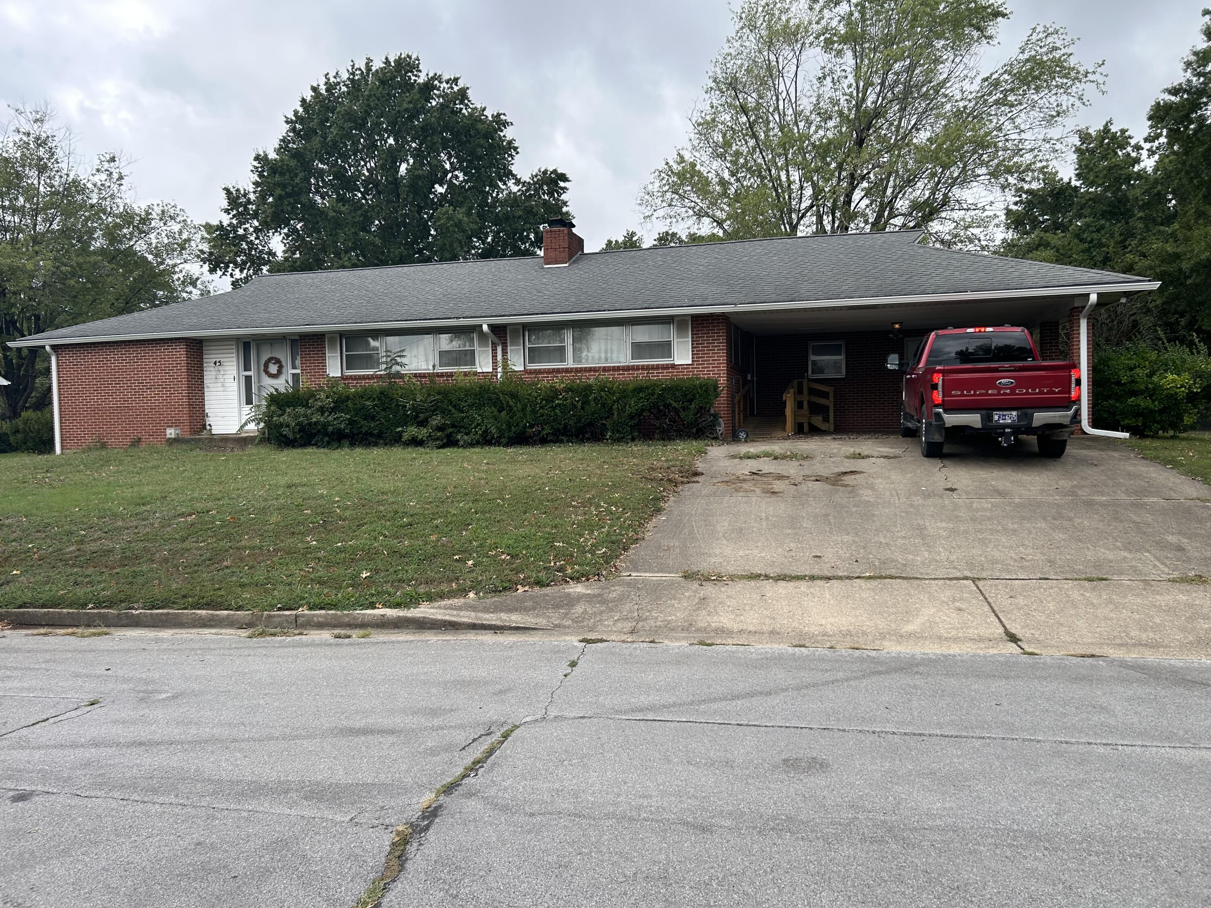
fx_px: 910
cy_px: 454
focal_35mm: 26
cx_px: 606
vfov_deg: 53.1
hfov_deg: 67.3
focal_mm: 5.7
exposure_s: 1/2123
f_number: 1.5
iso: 50
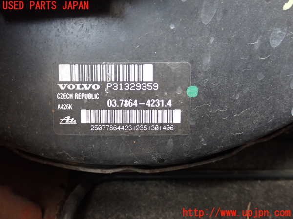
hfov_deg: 45.8
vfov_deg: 35.1
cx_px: 146
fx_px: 347
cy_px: 110
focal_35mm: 41
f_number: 2.8
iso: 400
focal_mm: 7.31
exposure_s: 1/40
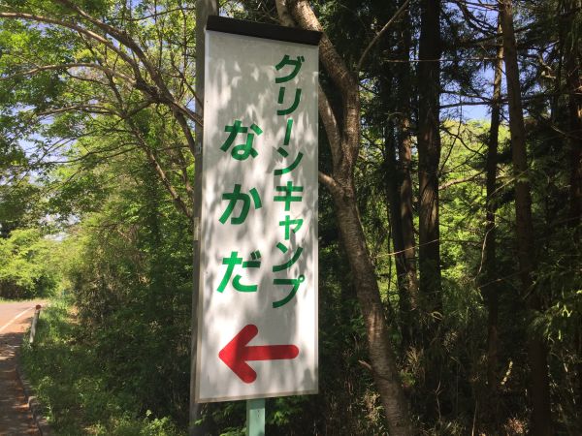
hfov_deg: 61.7
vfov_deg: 48.2
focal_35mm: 29
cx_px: 291
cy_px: 218
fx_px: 488
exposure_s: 1/648
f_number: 2.2
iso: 32
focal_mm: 4.15
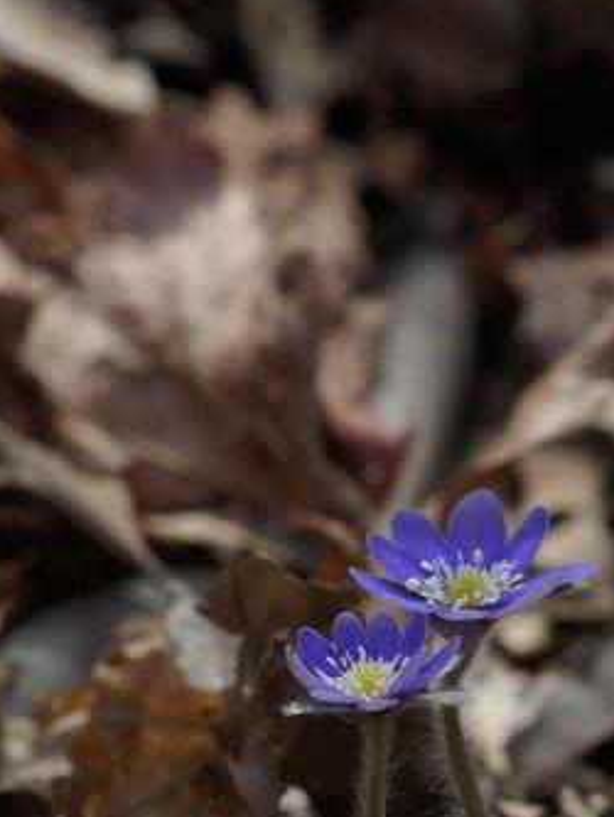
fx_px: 10470
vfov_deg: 4.5
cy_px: 727
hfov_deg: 3.4
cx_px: 463
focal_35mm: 443
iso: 400
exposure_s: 1/320
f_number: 8
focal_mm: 100
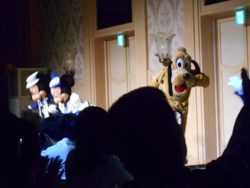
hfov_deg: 17.4
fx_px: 816
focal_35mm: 113
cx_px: 125
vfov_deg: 13.1
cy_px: 94
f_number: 6
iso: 800
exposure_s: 1/40
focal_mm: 20.1
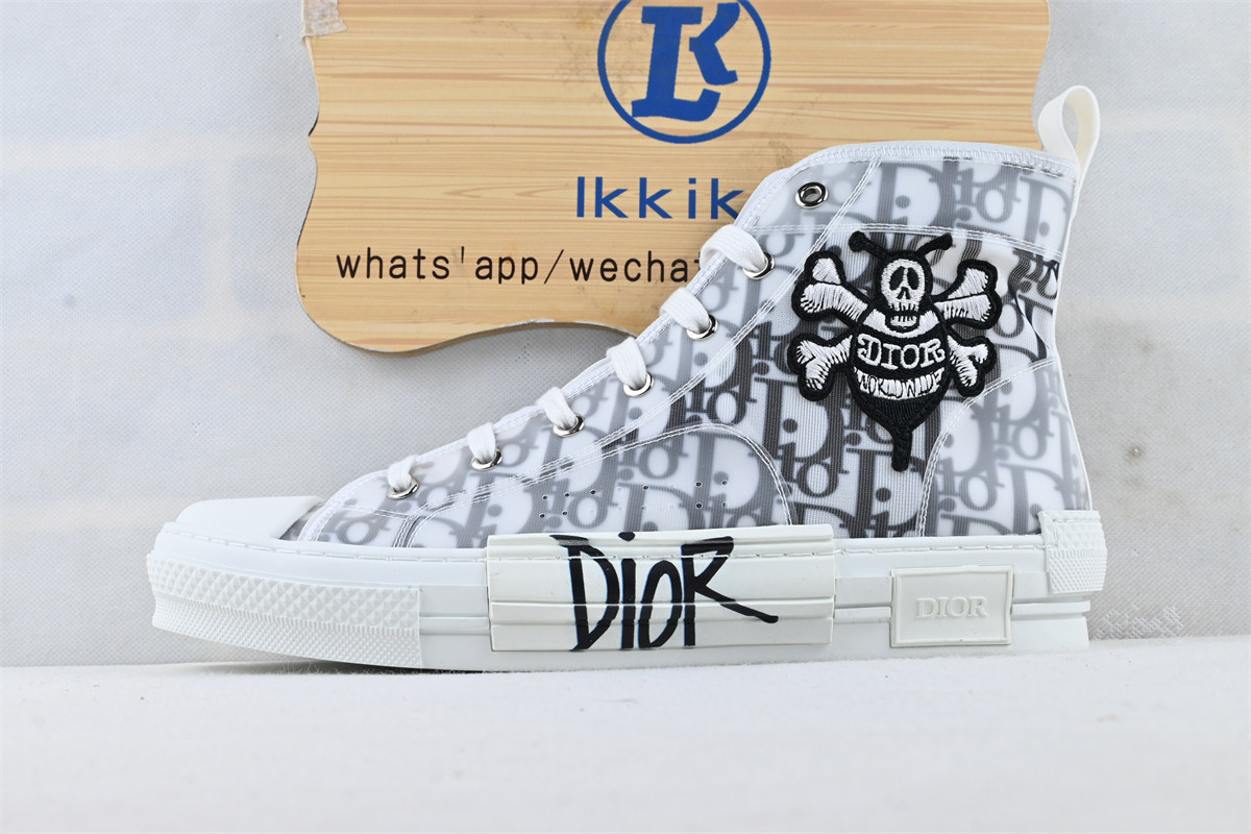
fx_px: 1642
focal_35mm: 47
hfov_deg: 41.7
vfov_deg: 28.5
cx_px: 626
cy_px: 417
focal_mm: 31.5
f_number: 10
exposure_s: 1/13
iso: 100
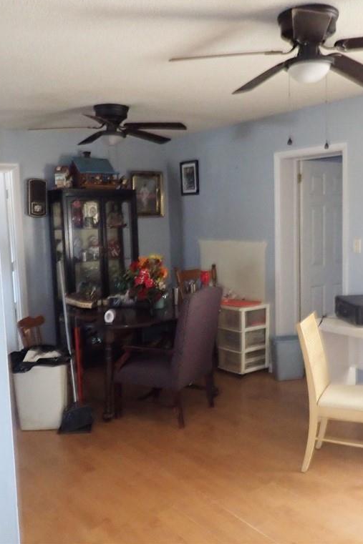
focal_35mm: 35
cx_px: 206
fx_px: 530
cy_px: 270
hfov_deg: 37.8
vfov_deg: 54.4
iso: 800
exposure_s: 1/25
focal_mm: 4.5
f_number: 2
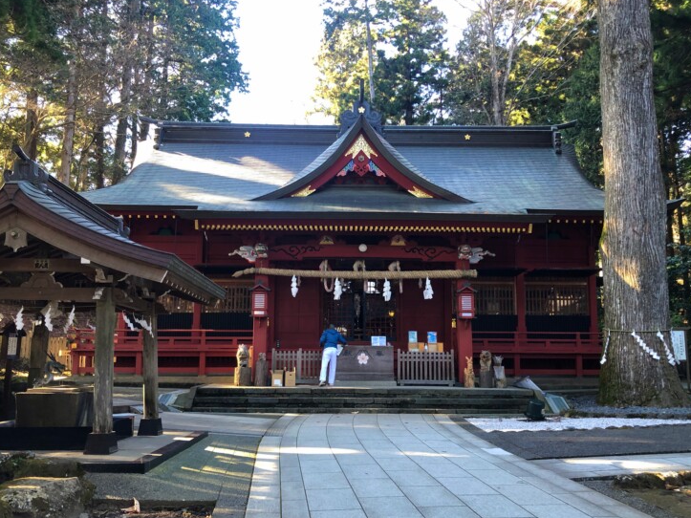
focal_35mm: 31
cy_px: 272
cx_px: 351
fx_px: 619
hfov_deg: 58.4
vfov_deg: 45.4
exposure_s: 1/30
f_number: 1.8
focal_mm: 3.99
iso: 32
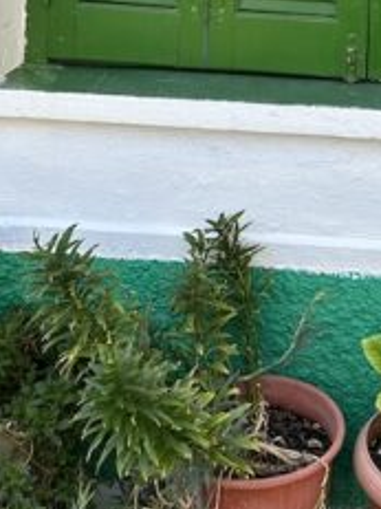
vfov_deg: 25.4
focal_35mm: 71
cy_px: -51
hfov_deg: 20.1
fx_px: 1043
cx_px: 378
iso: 50
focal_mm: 5.7
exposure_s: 1/614
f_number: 1.5
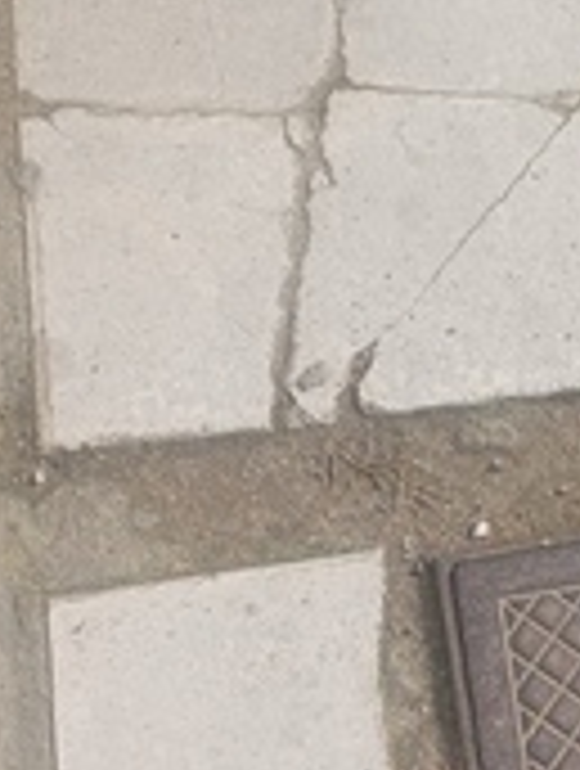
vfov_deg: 27.7
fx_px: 1558
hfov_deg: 19.6
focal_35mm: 70
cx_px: 737
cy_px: 455
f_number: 1.8
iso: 50
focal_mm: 4.65
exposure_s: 1/1095
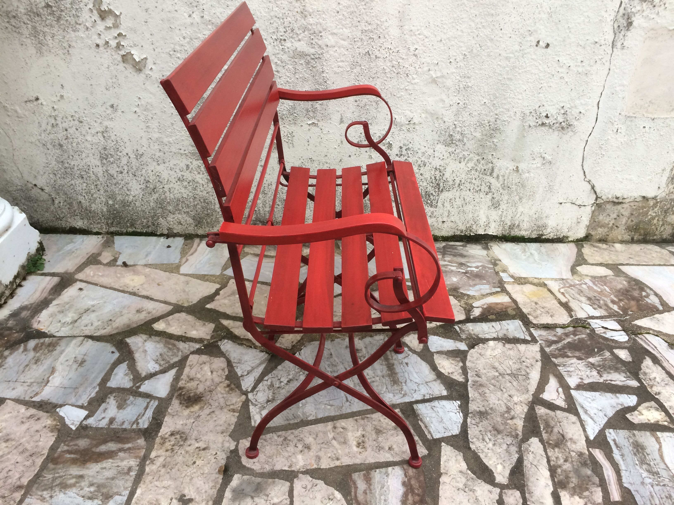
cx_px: 337
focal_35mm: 29
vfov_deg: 48.2
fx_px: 565
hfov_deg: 61.7
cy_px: 252
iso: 40
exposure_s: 1/33
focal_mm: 4.15
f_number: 2.2
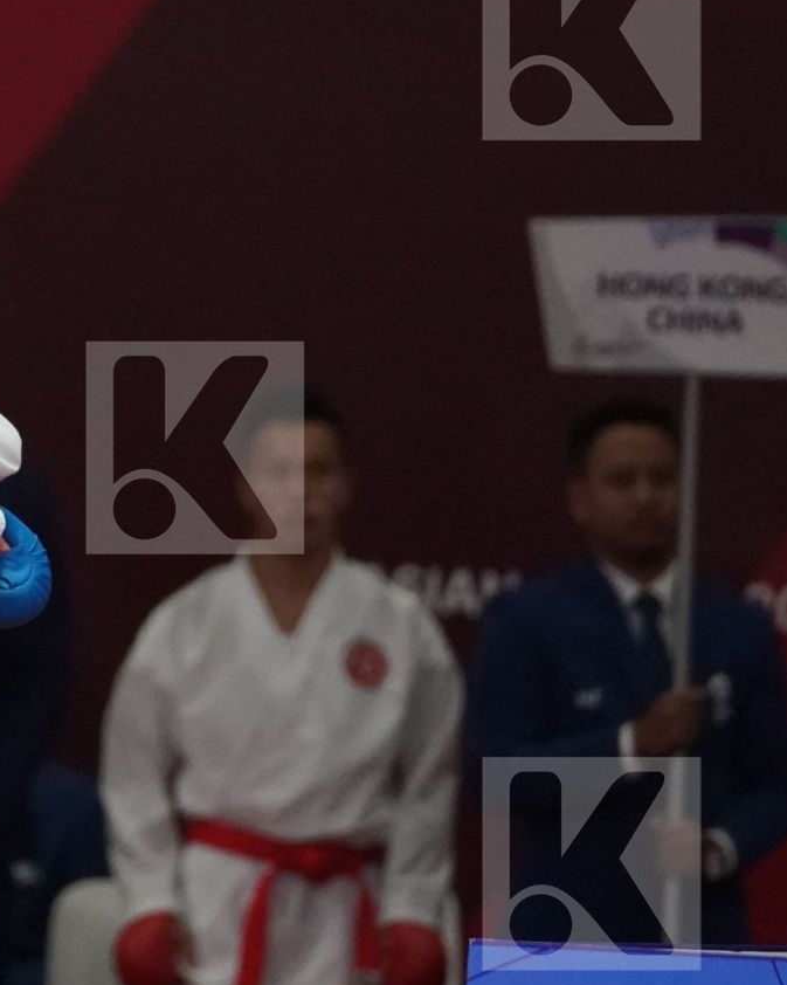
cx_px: -201
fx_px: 24557
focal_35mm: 843
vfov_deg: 2.3
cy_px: 448
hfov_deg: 1.8
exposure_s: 1/1000
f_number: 4
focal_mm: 280
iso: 6400
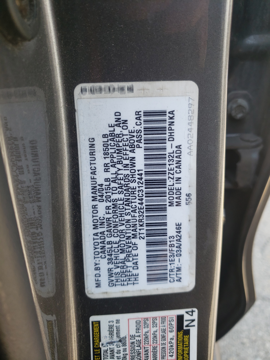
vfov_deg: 67.3
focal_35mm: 26
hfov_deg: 53.1
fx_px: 270
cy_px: 180
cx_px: 135
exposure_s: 1/400
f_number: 1.5
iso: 50
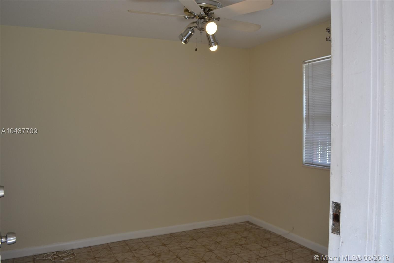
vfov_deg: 47.9
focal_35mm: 27
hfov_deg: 67.4
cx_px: 197
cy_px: 132
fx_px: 295
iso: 220
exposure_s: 1/125
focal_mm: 18
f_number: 5.6
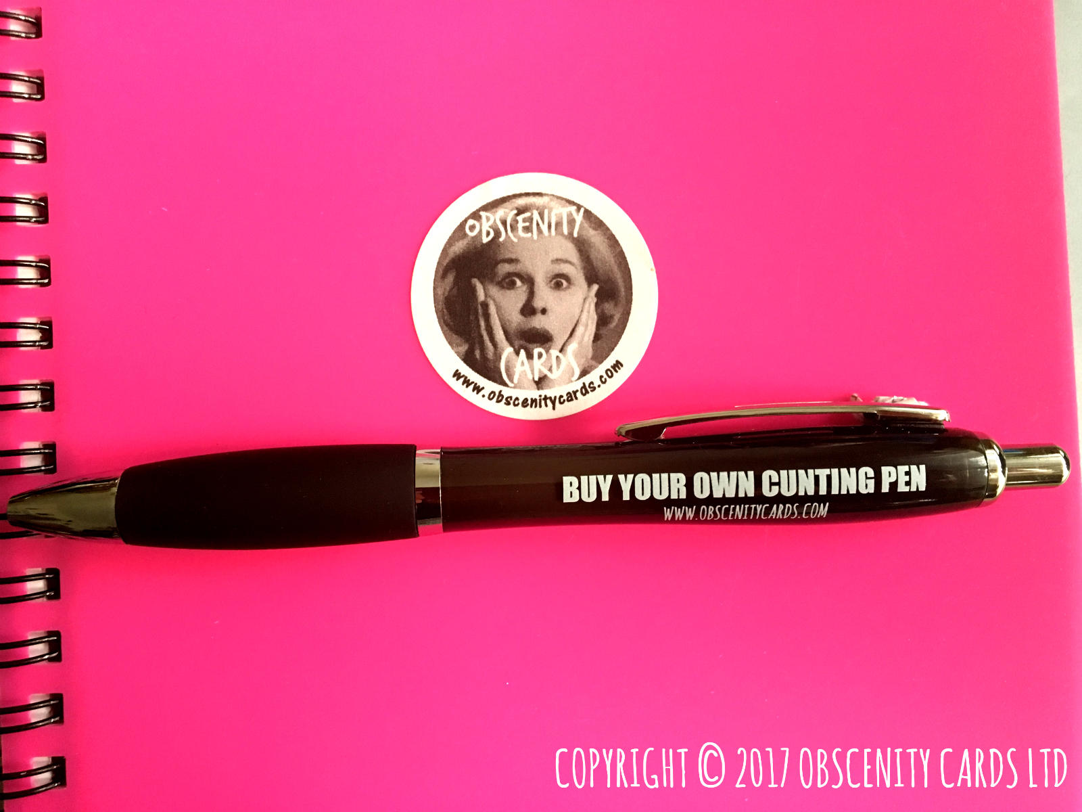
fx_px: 906
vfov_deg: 48.2
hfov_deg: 61.7
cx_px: 541
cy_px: 406
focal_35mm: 29
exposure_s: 1/25
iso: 200
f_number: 2.2
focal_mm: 4.15
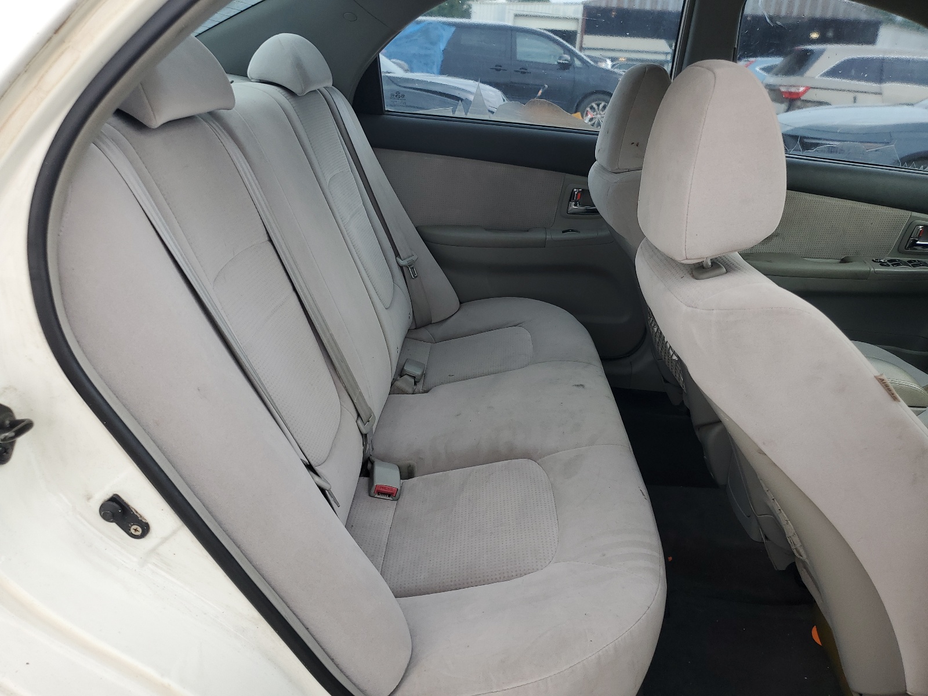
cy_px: 348
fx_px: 697
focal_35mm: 26
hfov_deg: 67.3
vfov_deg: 53.1
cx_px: 464
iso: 50
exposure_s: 1/227
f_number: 1.5
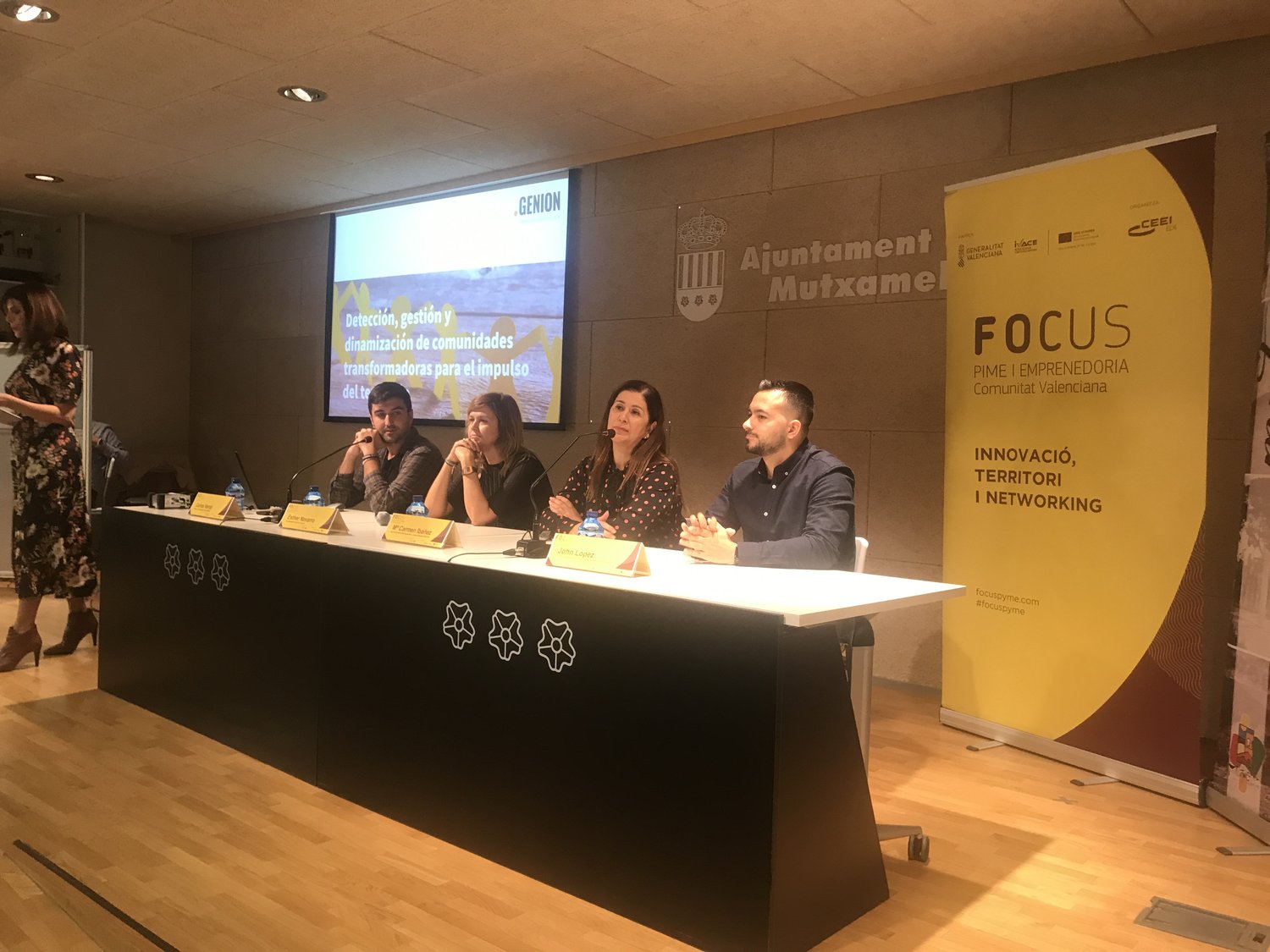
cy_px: 476
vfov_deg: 49.7
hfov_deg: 63.4
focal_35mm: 28
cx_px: 635
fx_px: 1027
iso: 50
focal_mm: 3.99
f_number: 1.8
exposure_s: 1/17
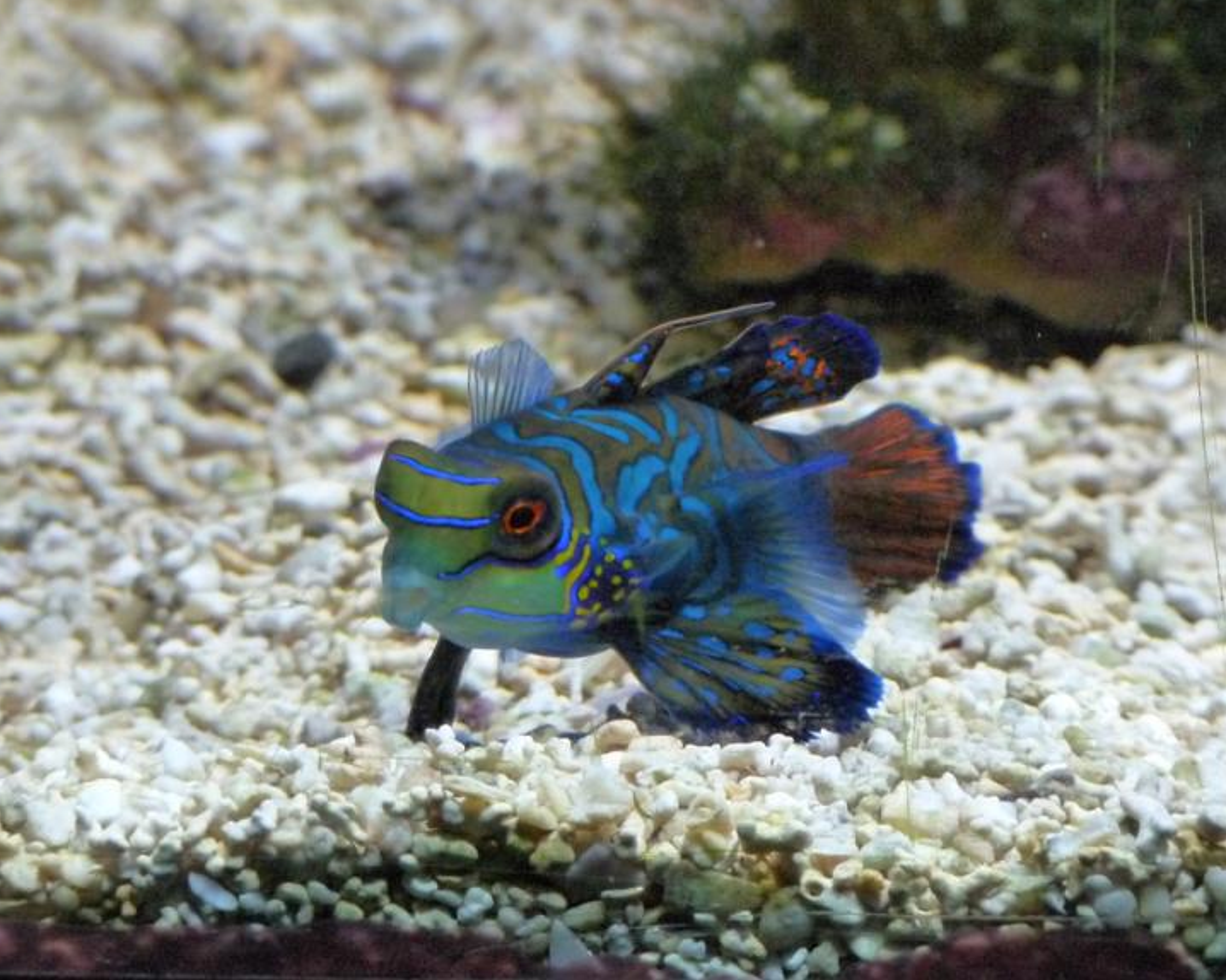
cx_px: 628
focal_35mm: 433
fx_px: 15707
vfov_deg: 3.6
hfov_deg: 4.5
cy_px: 471
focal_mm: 50.1
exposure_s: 1/125
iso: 800
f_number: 3.7
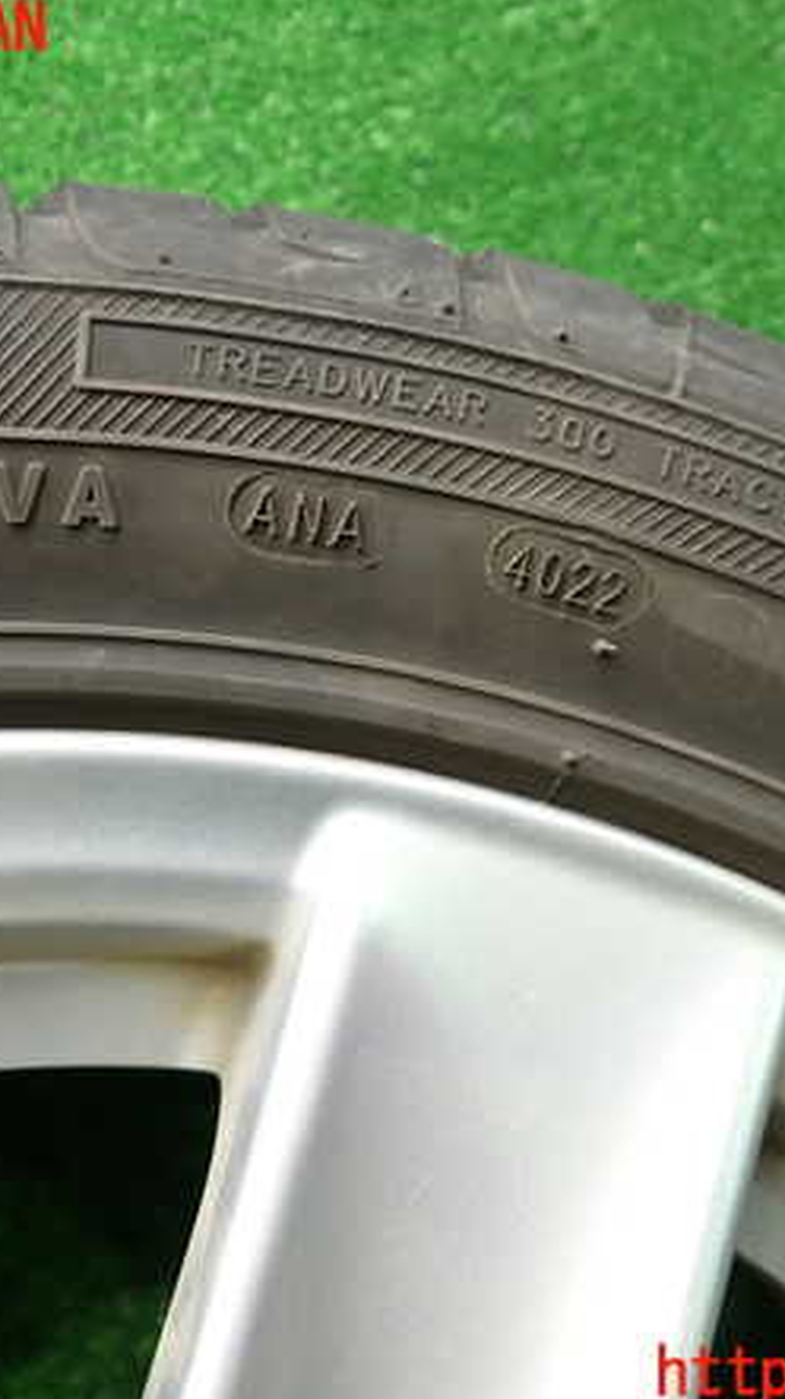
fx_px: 1372
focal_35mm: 37
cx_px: 421
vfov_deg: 54.0
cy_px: 703
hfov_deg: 31.9
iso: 200
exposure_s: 1/30
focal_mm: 4.5
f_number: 2
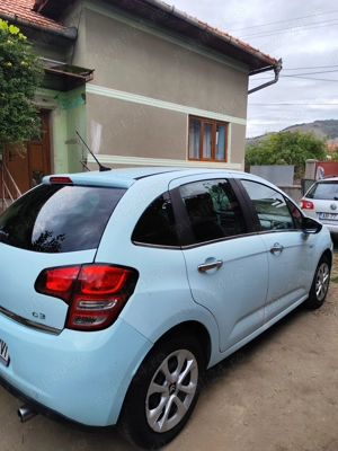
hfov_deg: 58.9
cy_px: 226
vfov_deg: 73.9
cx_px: 169
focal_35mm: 23
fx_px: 299
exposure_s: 1/100
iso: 320
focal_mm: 6.19
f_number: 1.65
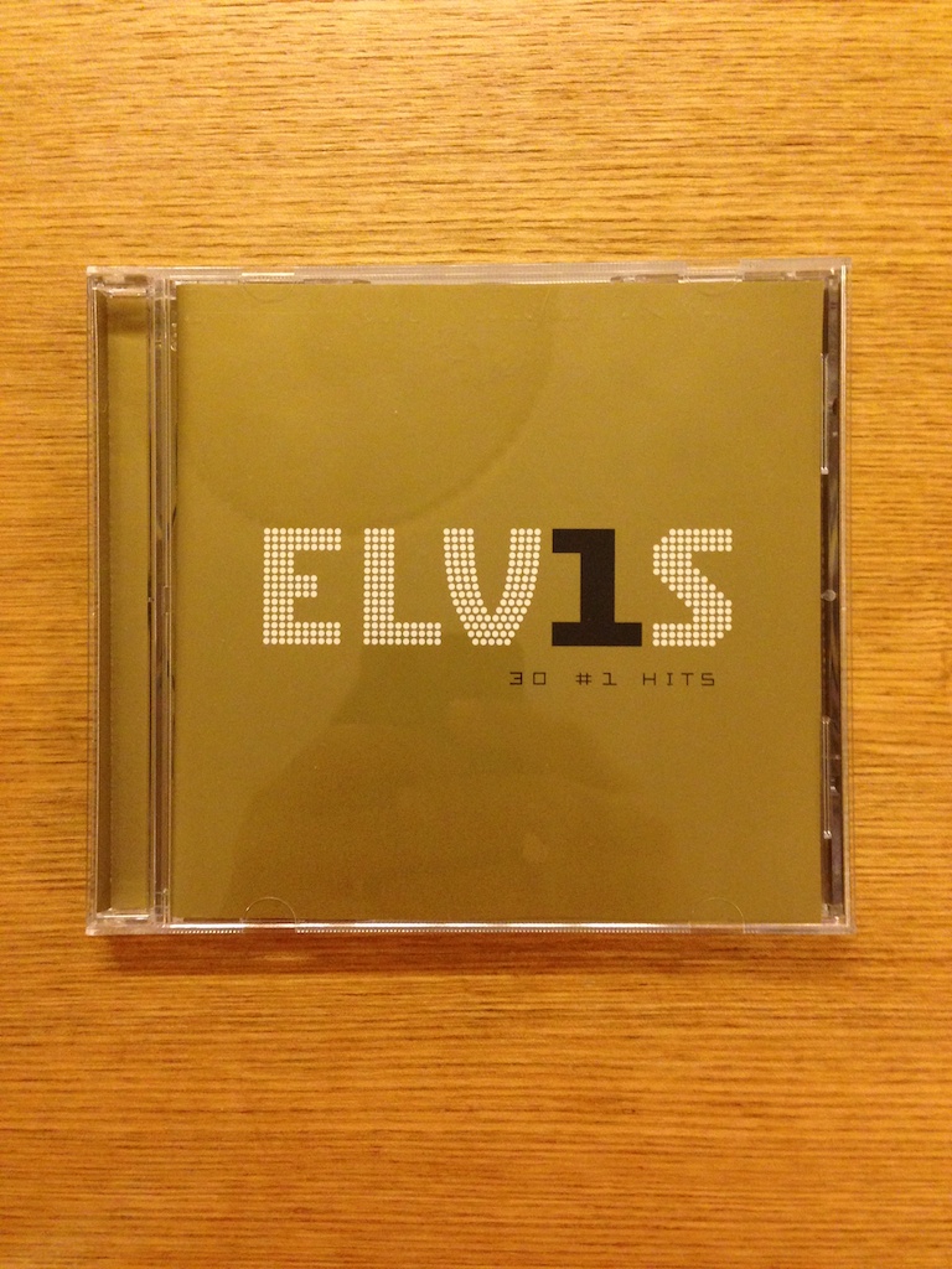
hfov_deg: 42.9
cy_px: 634
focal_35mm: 33
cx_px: 476
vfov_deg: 55.4
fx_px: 1210
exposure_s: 1/20
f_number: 2.4
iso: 320
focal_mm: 4.12
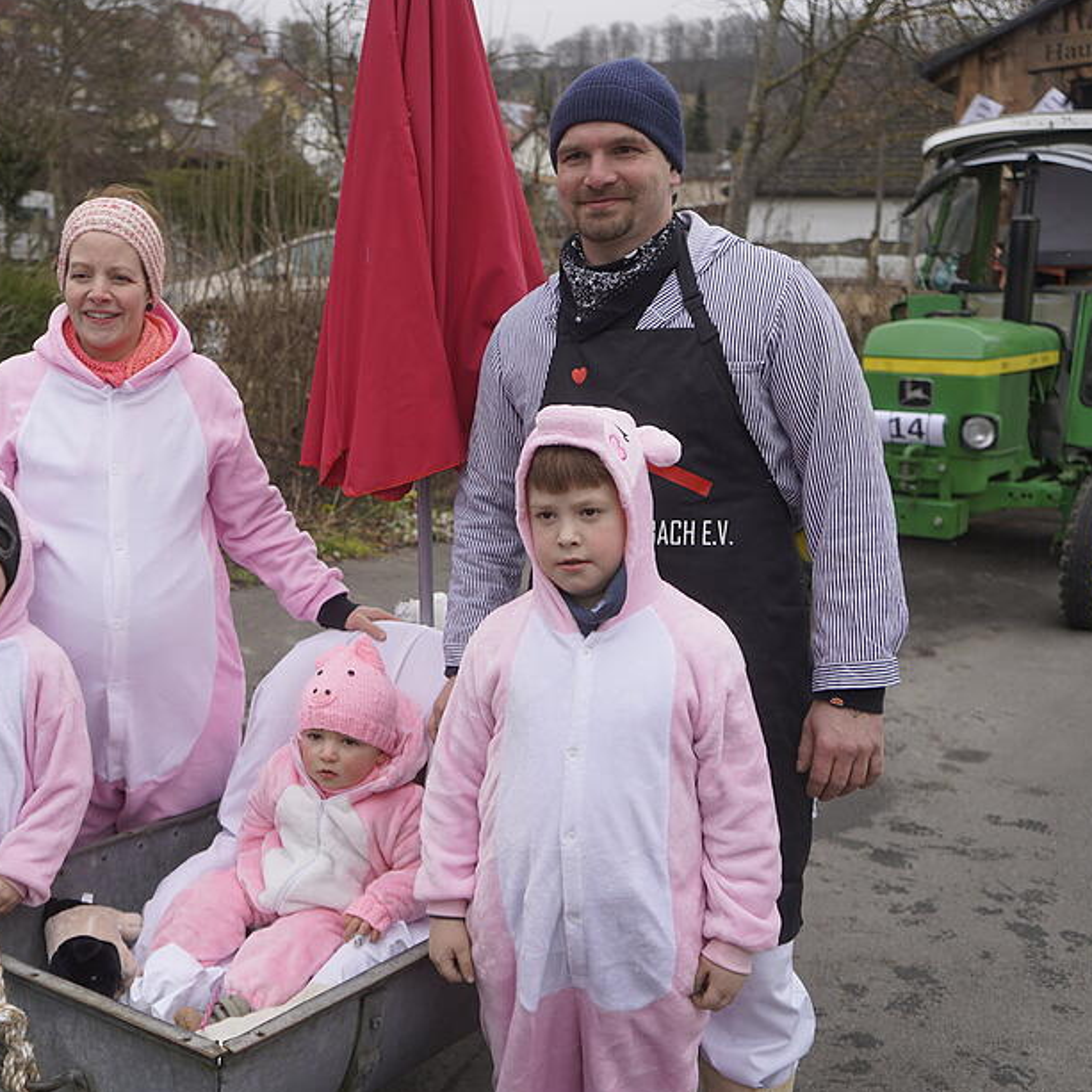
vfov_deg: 42.8
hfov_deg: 42.2
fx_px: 1392
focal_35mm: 39
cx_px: 352
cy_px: 548
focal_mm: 30
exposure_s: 1/250
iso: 100
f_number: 4
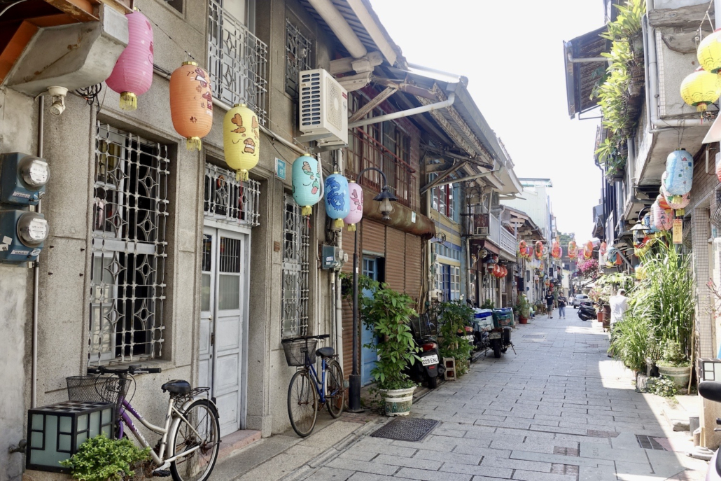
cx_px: 360
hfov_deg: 60.3
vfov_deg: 42.3
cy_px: 240
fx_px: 621
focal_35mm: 31
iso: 125
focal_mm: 11.45
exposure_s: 1/125
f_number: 5.6
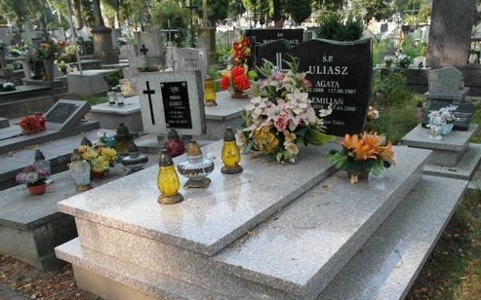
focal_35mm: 33
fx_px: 433
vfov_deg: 37.4
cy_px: 226
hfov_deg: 58.1
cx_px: 245
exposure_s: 1/125
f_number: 3.4
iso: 80
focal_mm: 5.2
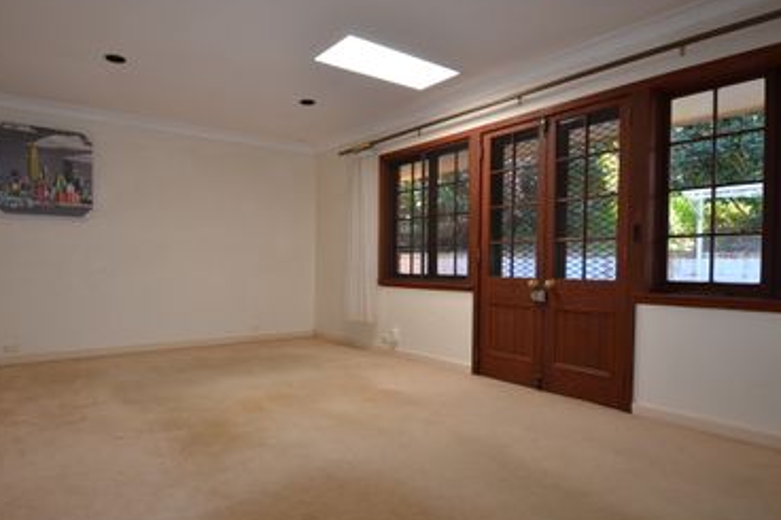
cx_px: 316
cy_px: 271
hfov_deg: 75.4
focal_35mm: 23
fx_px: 499
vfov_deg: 55.0
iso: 400
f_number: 3.8
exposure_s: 1/100
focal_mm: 12
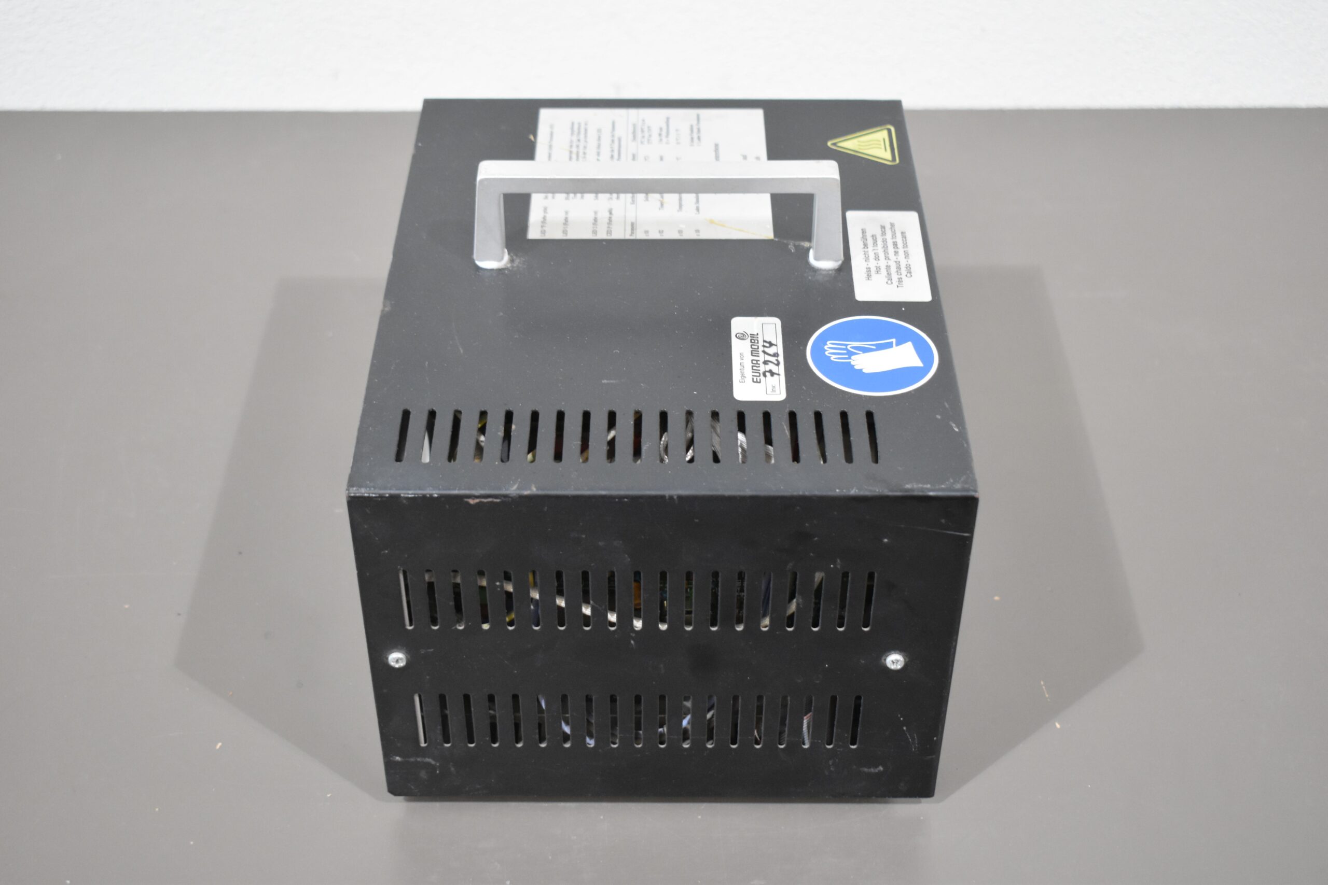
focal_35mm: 51
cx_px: 664
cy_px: 442
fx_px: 1881
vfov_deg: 26.5
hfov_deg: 38.9
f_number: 4.5
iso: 1600
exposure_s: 1/125
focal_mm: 34
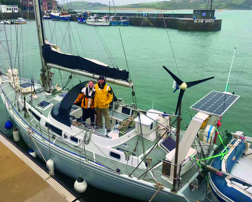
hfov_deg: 62.1
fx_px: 209
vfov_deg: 51.5
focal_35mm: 28
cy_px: 98
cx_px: 115
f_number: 1.6
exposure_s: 1/373
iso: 32
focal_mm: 4.2
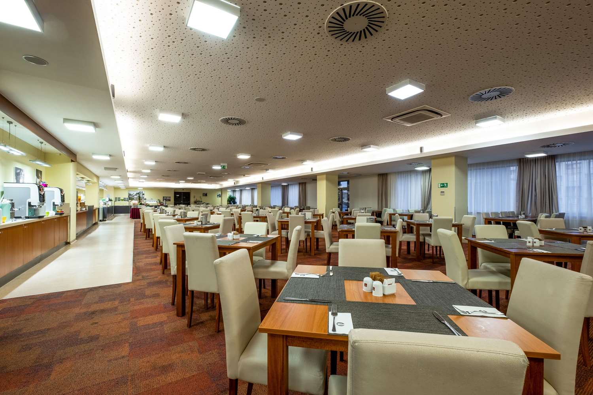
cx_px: 296
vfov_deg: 77.3
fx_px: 247
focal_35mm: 15
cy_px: 198
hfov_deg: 100.4
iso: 100
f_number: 11
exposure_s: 1/1.67
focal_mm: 10
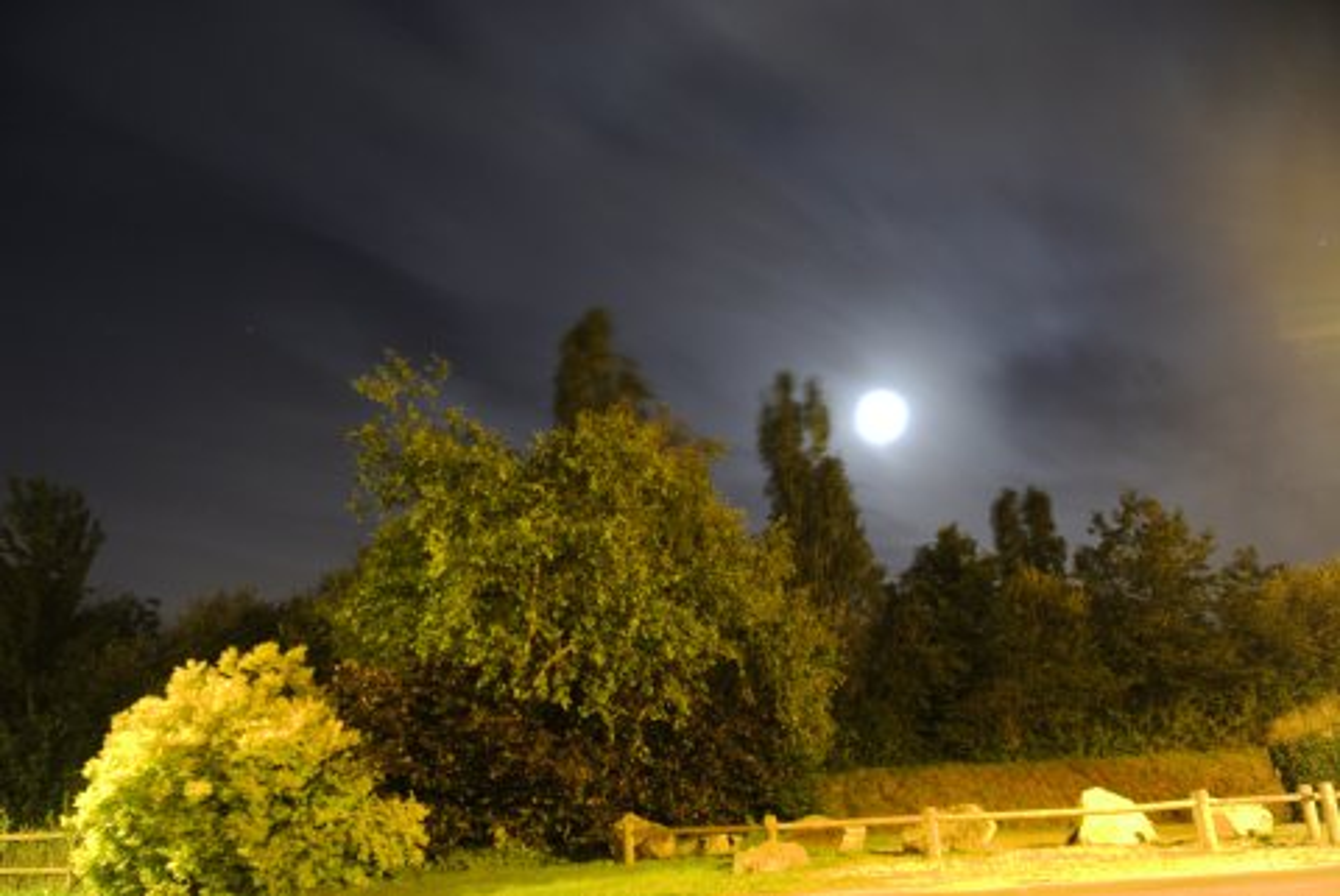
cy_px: 448
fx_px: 1006
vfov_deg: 48.0
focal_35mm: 27
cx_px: 670
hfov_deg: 67.3
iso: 100
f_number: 3.5
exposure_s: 24.2
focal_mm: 10
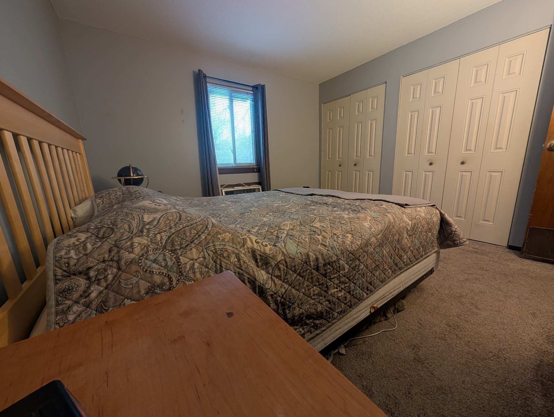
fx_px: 192
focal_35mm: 12
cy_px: 208
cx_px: 277
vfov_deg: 94.6
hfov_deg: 110.5
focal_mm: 2.02
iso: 160
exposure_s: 1/40
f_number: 1.7
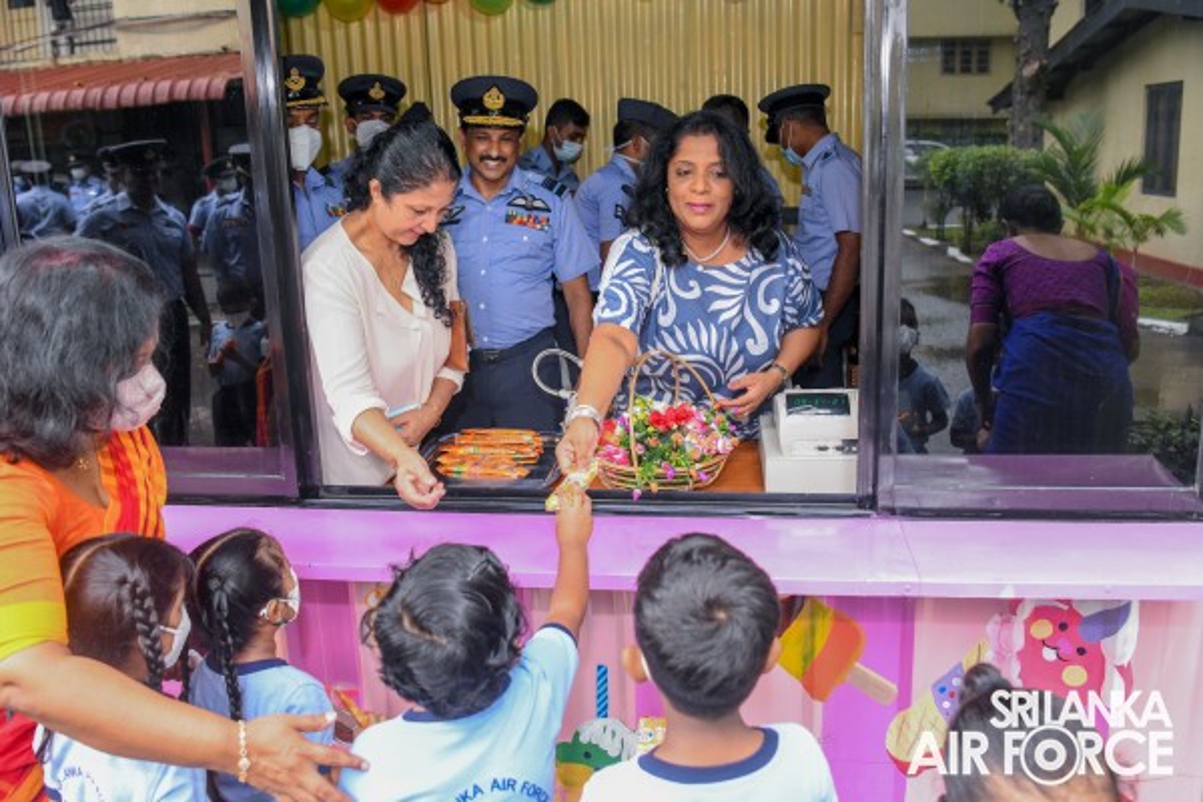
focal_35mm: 27
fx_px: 902
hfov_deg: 67.4
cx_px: 602
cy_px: 401
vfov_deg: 47.9
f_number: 4
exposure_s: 1/200
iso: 2000
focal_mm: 27
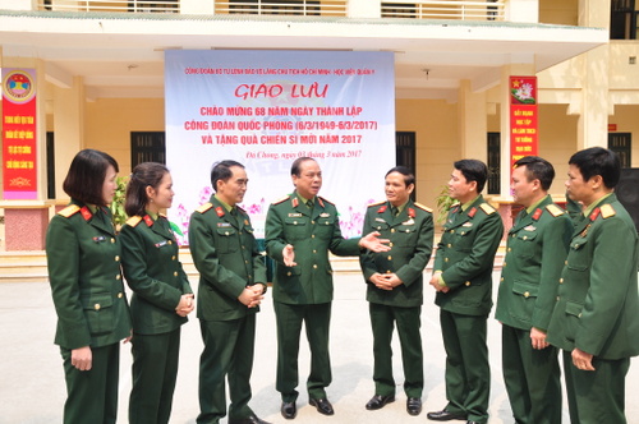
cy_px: 212
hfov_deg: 57.3
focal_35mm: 33
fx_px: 585
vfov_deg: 39.9
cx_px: 320
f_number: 9
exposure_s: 1/200
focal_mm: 22
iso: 320
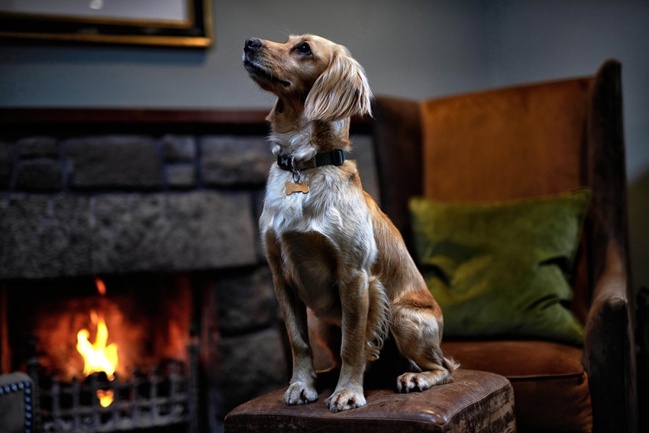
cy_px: 216
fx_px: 901
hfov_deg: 39.6
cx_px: 324
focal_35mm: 50
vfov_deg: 27.0
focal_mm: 50
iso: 250
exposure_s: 1/160
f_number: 1.4
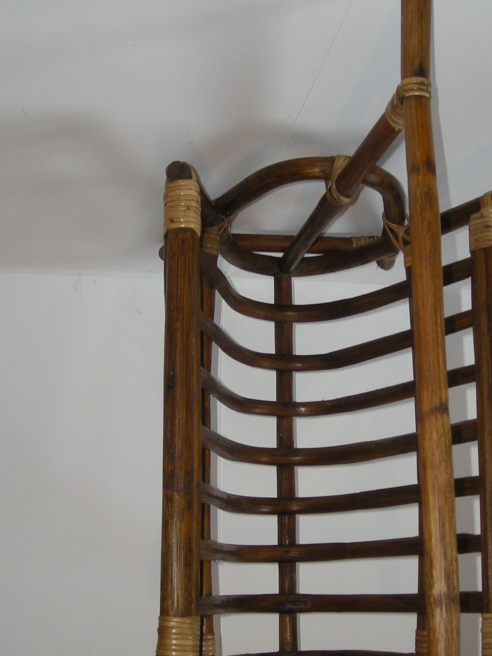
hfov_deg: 25.2
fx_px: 1099
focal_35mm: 58
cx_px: 282
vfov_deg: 33.1
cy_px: 391
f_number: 2.8
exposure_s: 1/57.3
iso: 50
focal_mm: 5.7
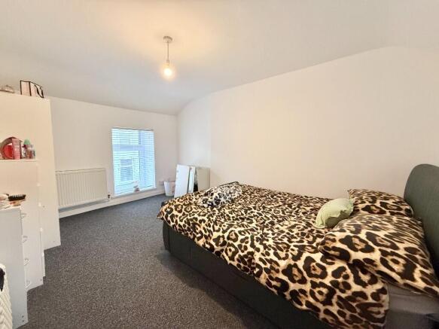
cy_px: 164
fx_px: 178
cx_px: 220
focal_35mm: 14
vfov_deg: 85.7
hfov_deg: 102.1
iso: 400
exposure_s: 1/100
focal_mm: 2.22
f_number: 2.2
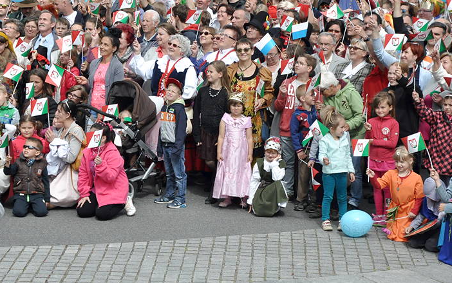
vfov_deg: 10.7
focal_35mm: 122
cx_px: 190
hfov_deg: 17.1
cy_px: 107
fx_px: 1503
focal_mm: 66
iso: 1250
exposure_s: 1/2500
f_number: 10
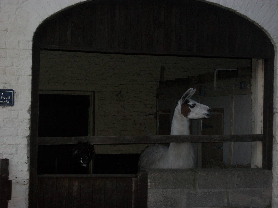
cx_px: 139
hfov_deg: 31.2
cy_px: 104
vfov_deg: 23.7
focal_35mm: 62
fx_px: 498
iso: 240
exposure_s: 1/50
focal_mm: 11
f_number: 4.1
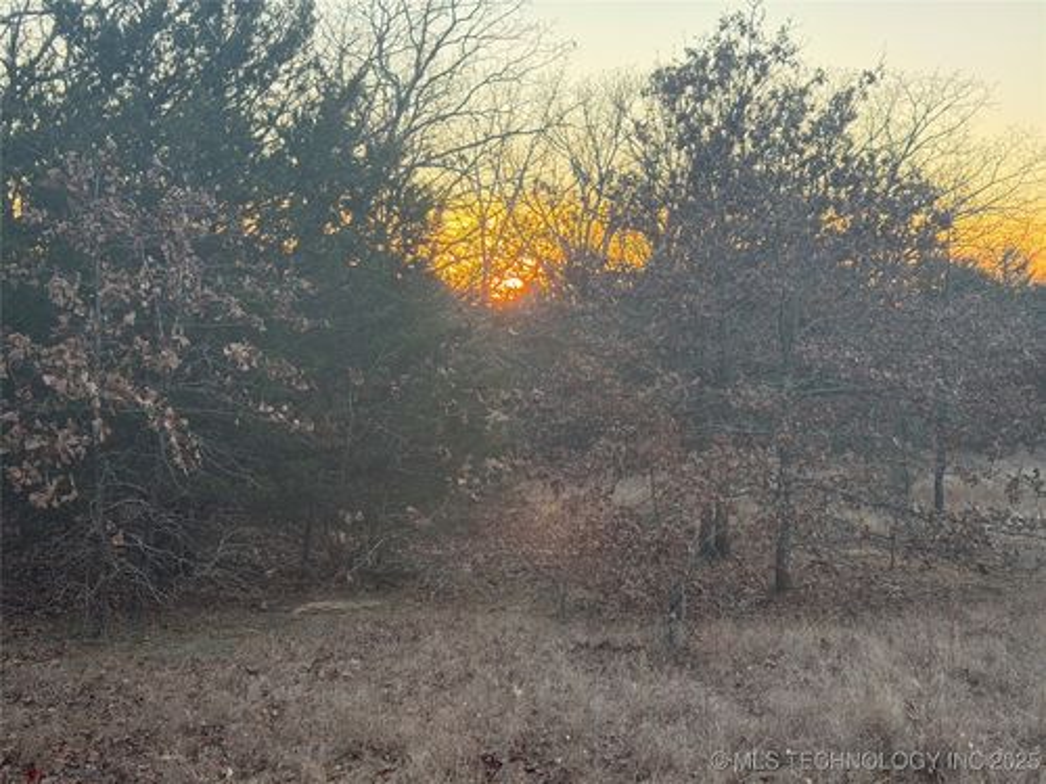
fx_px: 1450
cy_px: 392
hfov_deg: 39.7
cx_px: 523
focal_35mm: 48
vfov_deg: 30.3
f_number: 1.78
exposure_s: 1/204
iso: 100
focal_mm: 6.76
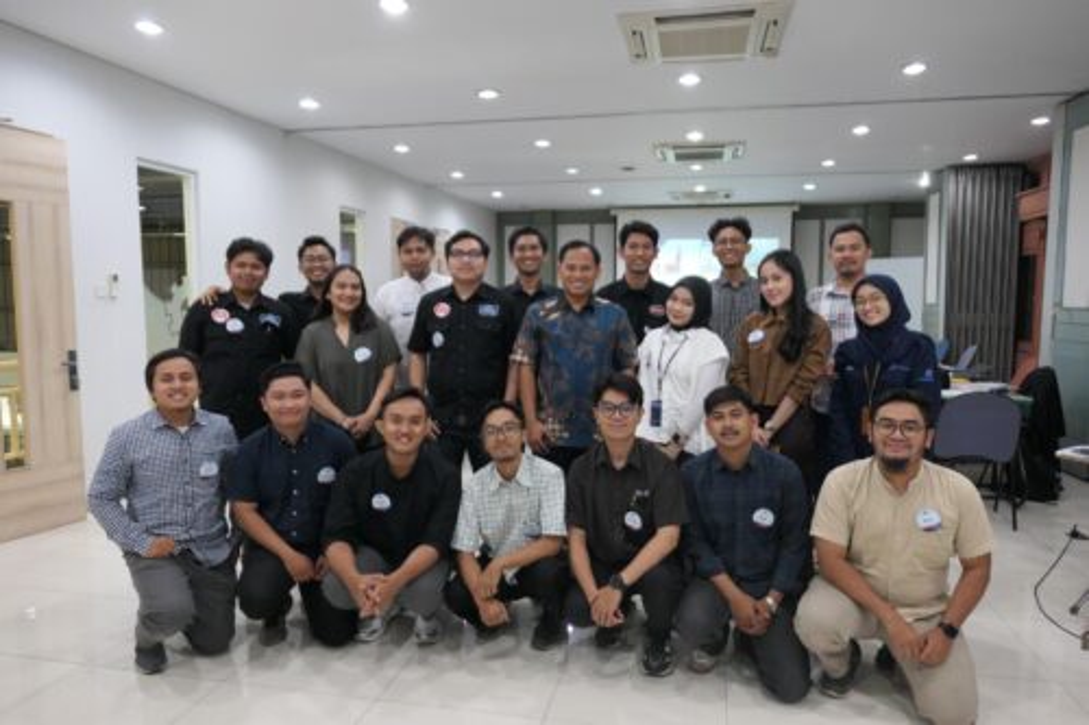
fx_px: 726
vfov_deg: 53.1
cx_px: 544
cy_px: 362
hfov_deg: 73.8
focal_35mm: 24
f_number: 1.4
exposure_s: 1/60
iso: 160
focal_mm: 8.8
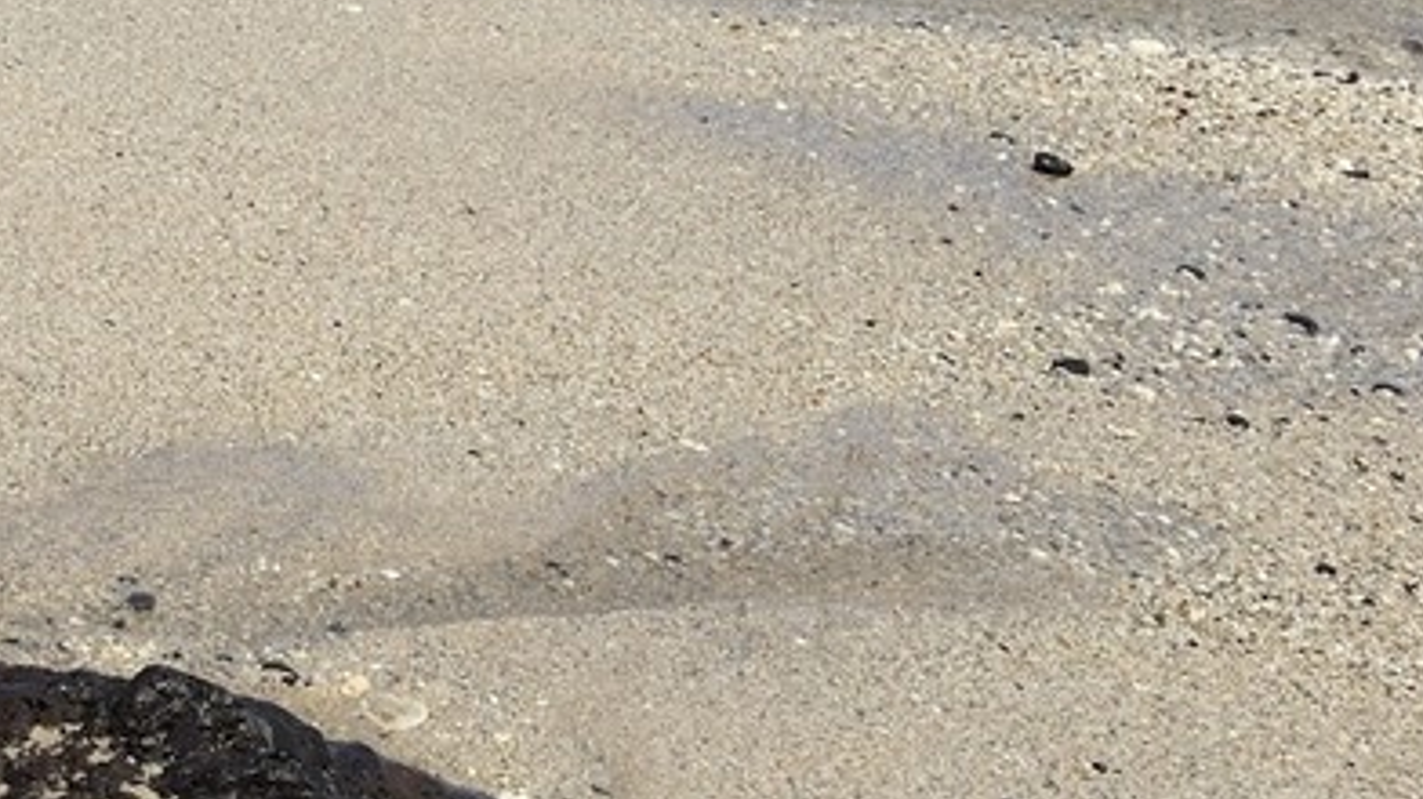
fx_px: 4676
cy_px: -915
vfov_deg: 9.1
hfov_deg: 14.5
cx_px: -1379
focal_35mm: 124
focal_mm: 29
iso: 200
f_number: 13
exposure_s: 1/320
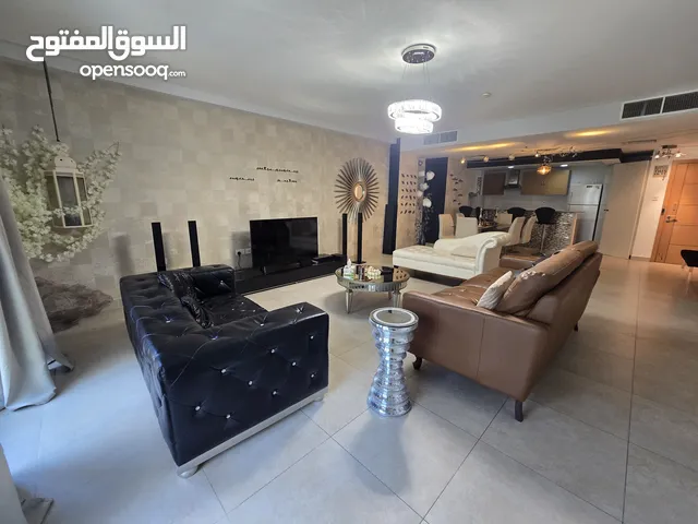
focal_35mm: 13
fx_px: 262
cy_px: 262
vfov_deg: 89.9
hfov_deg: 106.2
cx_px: 349
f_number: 2.2
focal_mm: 2.2
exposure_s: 1/50
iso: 200
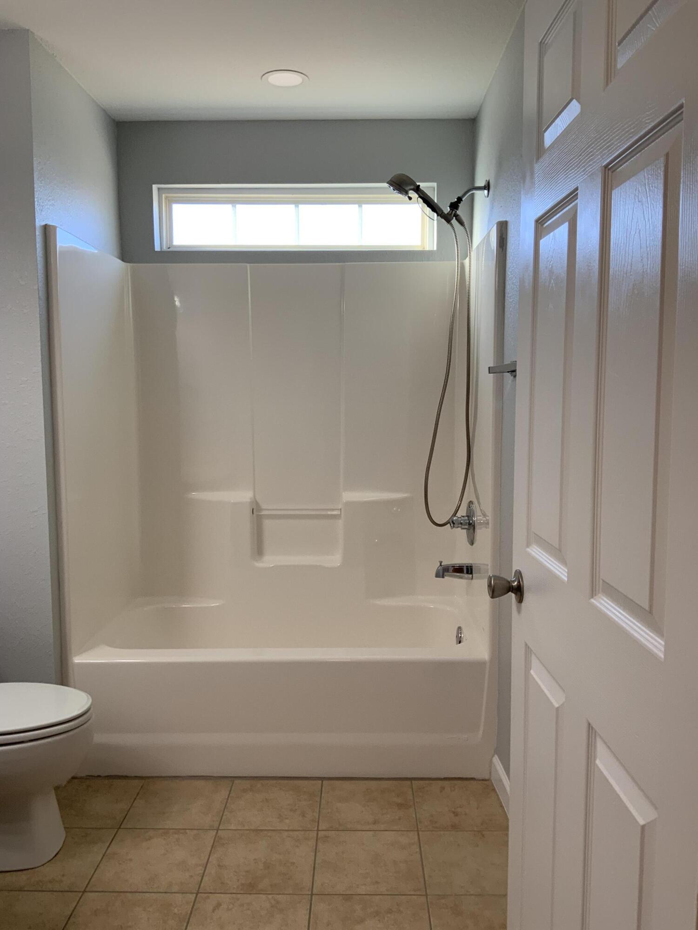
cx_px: 349
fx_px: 780
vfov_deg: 61.7
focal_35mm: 29
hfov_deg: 48.2
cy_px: 465
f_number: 1.8
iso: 32
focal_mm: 3
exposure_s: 1/60
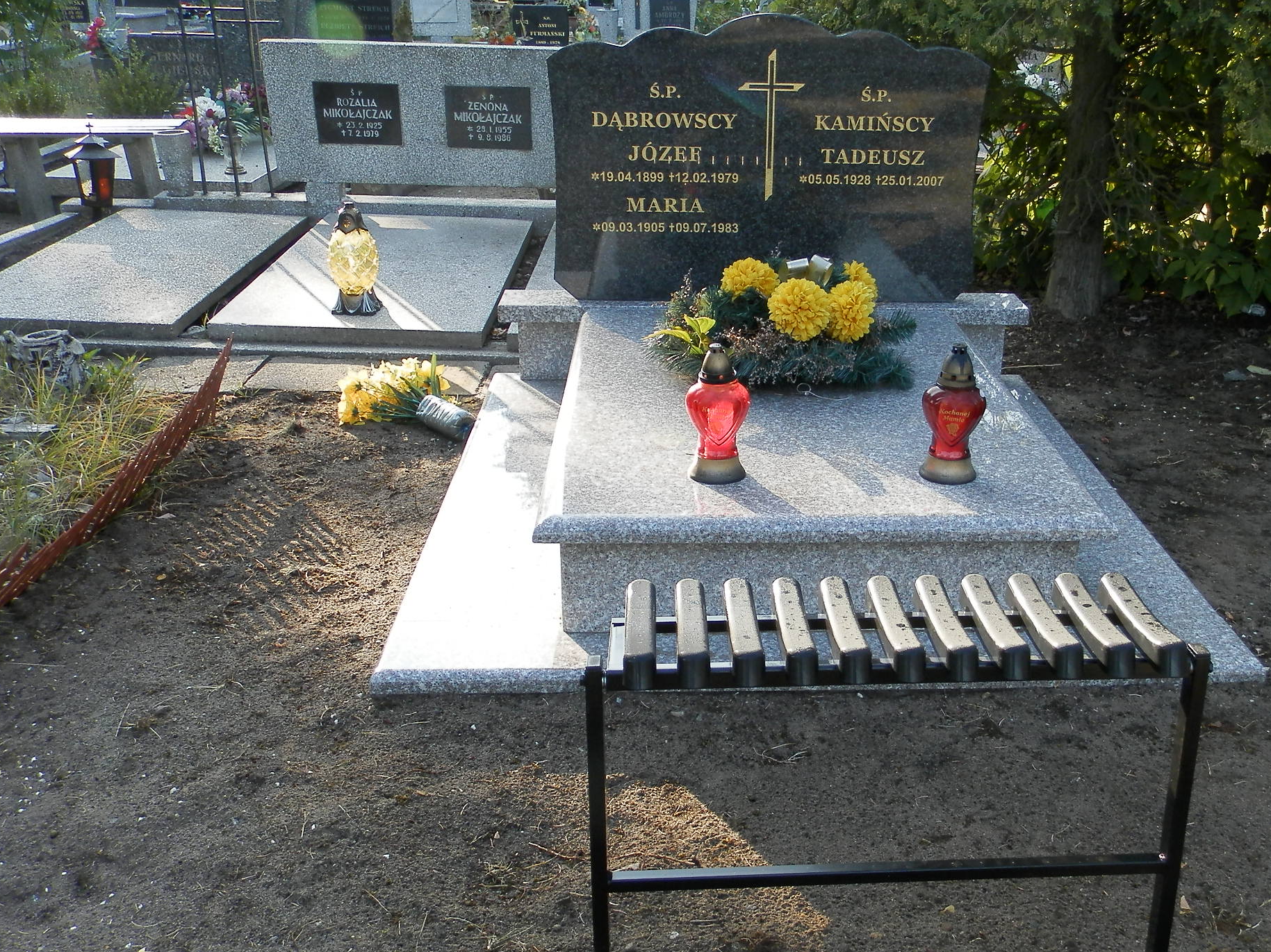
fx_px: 1285
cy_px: 489
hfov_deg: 52.2
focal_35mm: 35
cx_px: 768
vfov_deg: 40.7
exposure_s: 1/125
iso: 80
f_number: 3.1
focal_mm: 4.5
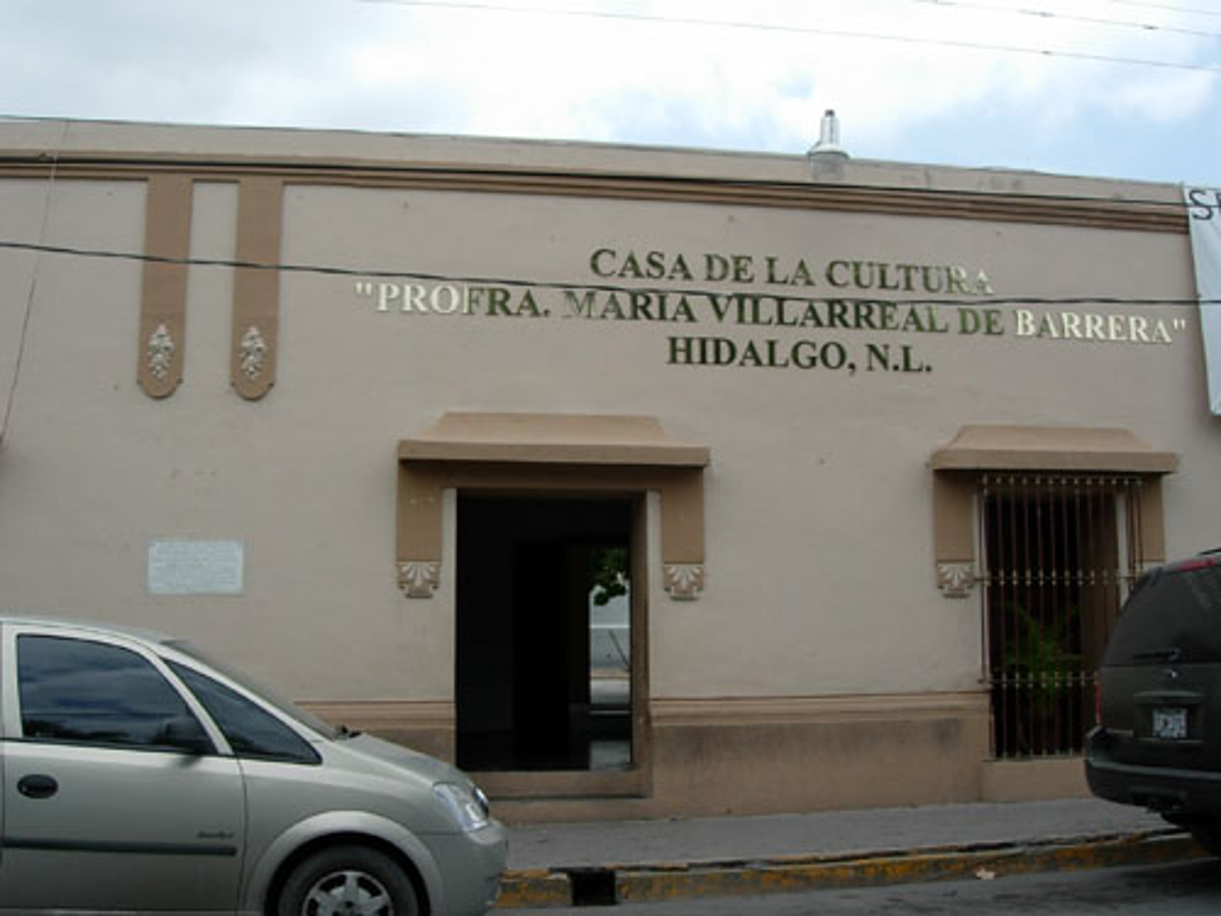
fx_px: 1340
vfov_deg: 37.7
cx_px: 610
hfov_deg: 49.0
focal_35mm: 38
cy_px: 458
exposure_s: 1/592
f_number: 4.8
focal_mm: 7.8
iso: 79
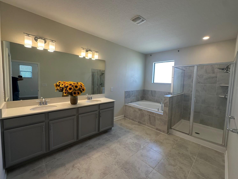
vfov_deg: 81.7
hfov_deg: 98.1
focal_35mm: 15
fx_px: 103
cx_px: 123
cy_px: 87
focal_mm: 2.22
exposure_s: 1/120
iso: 80
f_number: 2.2
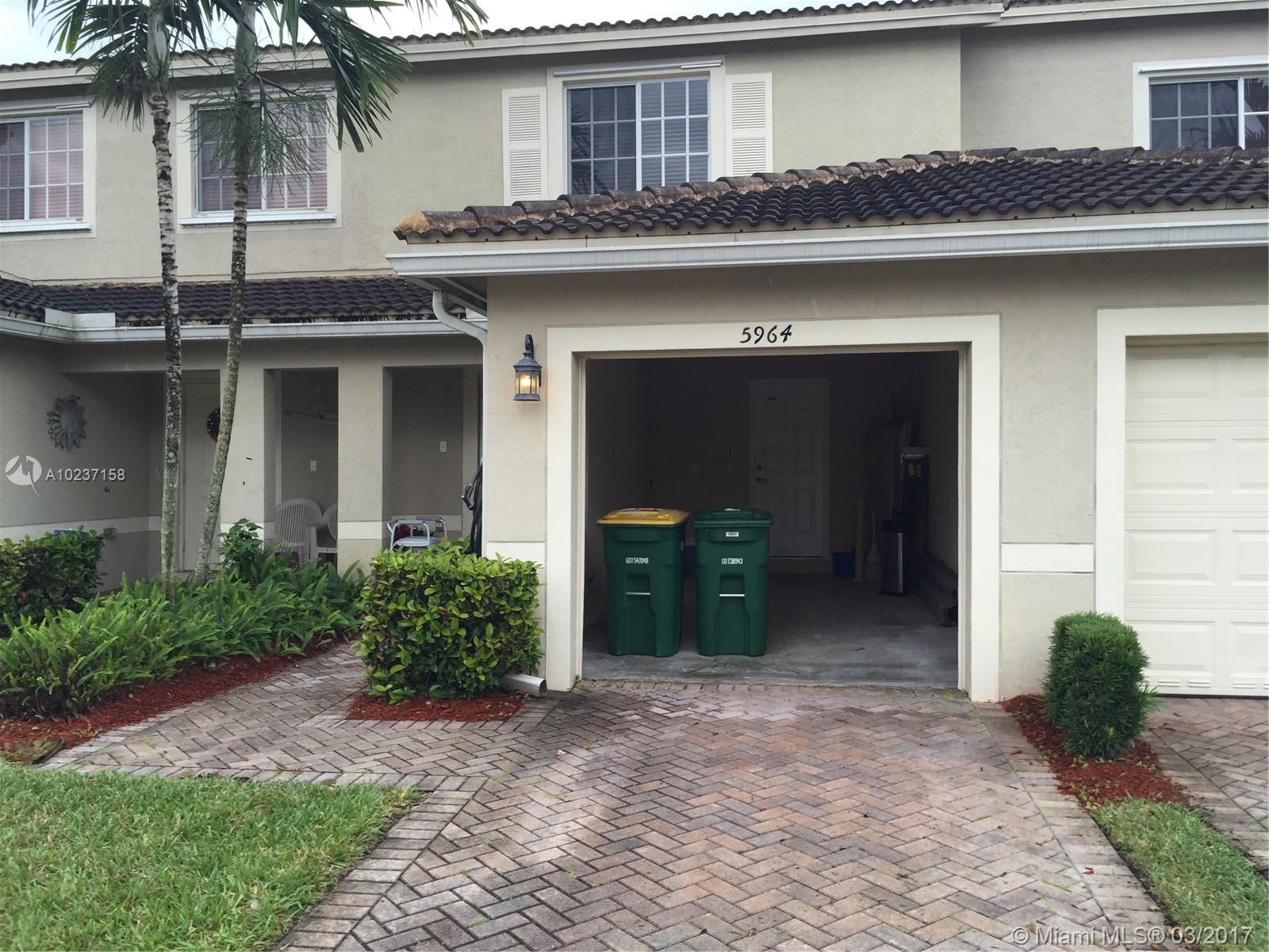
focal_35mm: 29
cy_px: 476
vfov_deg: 48.2
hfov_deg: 61.7
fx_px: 1063
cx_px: 634
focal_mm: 4.15
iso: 32
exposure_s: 1/430
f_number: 2.2
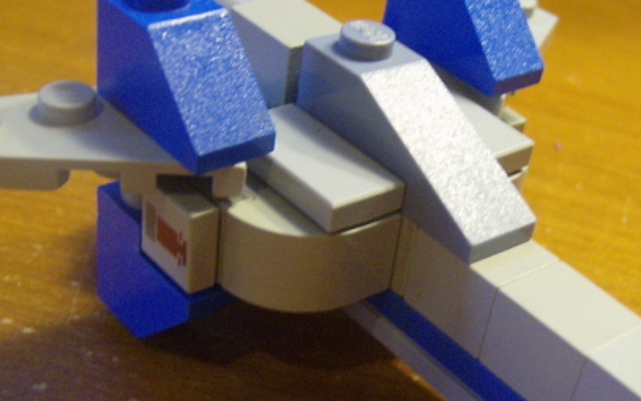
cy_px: 258
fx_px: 1048
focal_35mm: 60
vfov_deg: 21.6
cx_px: 404
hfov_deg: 33.8
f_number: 2.8
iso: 200
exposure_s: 1/8.65
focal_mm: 6
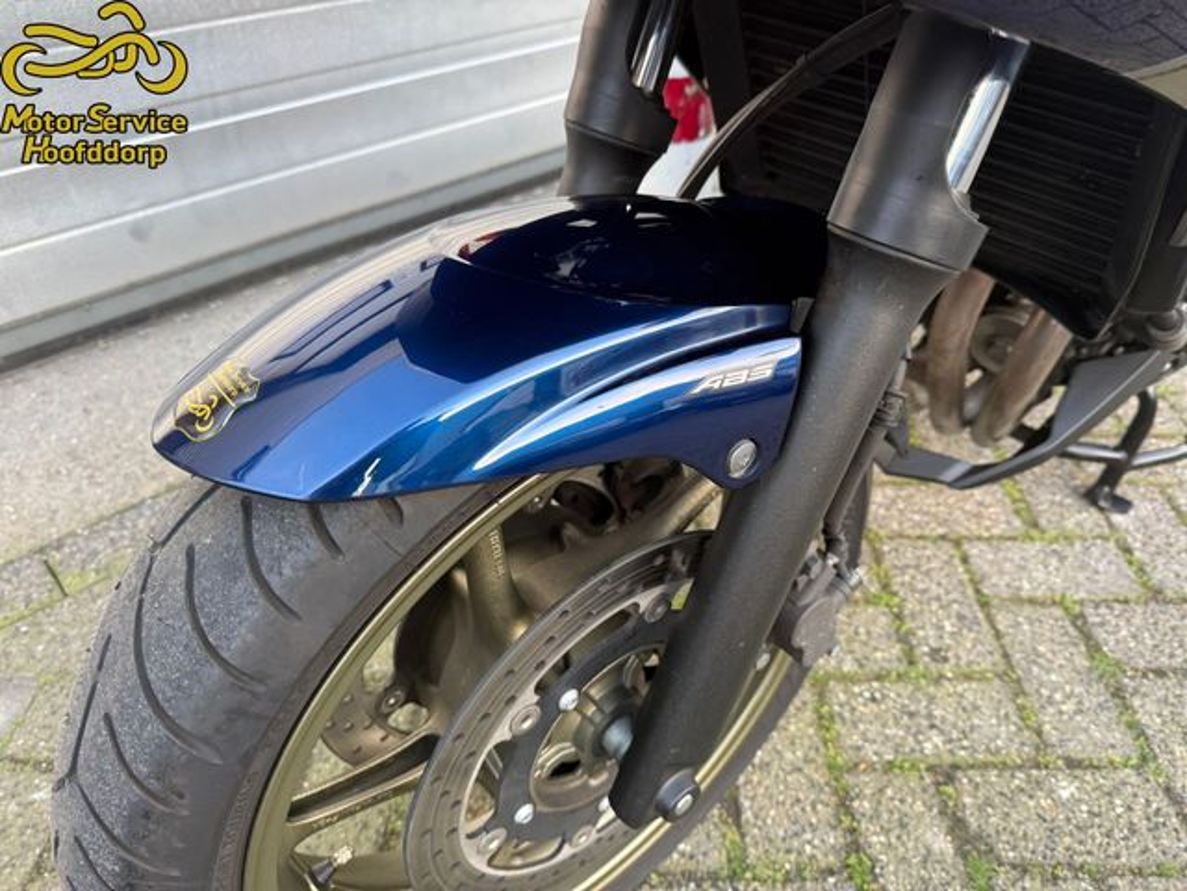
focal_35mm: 24
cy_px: 446
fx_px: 823
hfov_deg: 71.6
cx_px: 594
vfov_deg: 56.8
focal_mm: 6.76
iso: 160
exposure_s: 1/121
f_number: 1.78
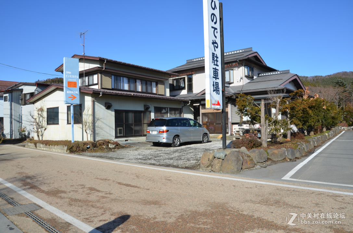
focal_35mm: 27
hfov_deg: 67.5
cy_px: 116
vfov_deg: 47.7
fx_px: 264
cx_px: 176
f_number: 8
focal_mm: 18
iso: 100
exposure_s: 1/250
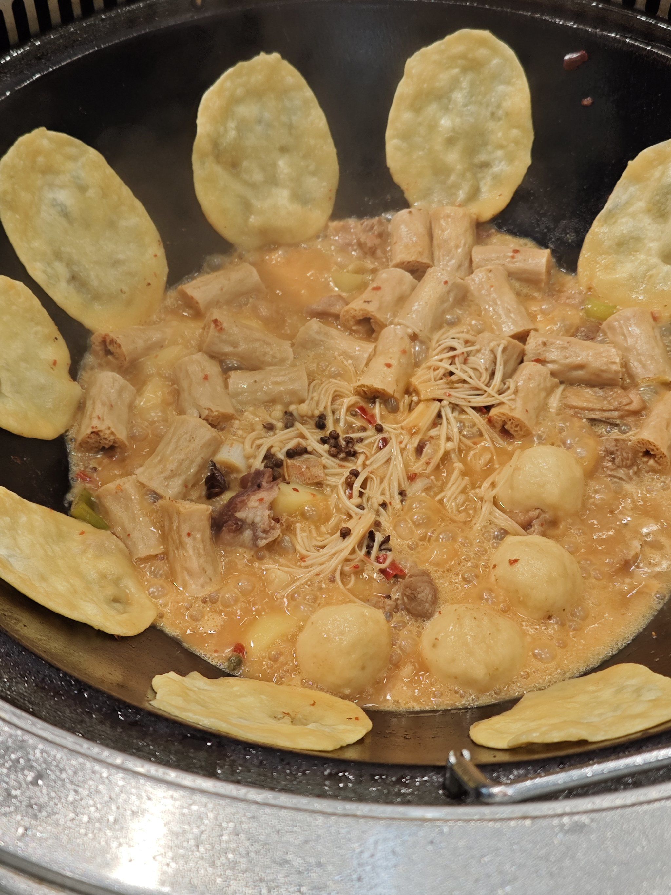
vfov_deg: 44.8
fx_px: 1086
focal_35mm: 42
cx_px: 336
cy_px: 448
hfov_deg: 34.3
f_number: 1.6
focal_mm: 6.55
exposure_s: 1/100
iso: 100
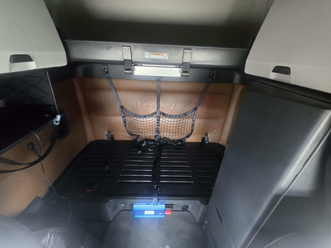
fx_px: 124
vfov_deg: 89.9
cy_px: 124
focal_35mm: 13
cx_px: 166
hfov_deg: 106.2
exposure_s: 1/30
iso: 1250
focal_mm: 2.2
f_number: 2.2
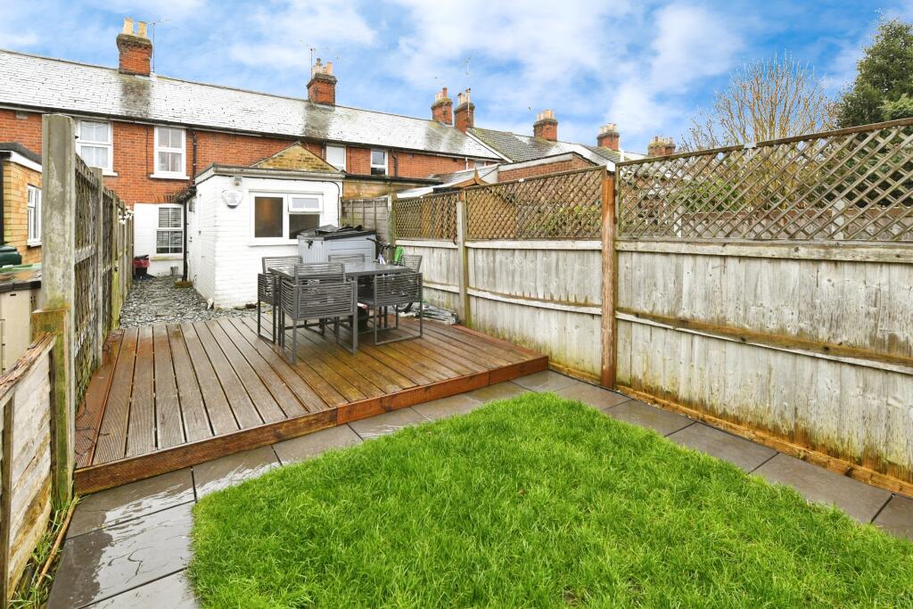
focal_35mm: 15
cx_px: 456
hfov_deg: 100.4
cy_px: 304
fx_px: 380
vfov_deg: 77.3
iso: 800
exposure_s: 1/80
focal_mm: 15
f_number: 8
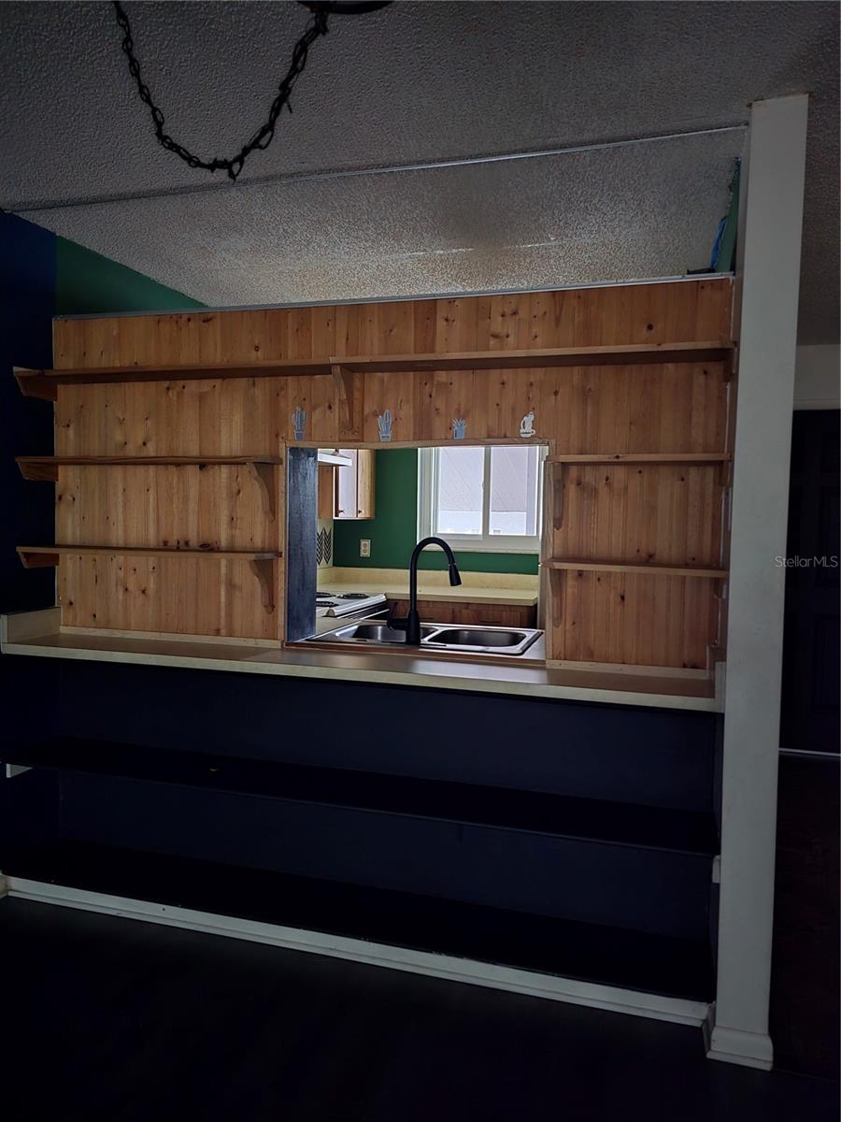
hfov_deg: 58.9
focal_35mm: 23
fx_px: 745
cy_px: 561
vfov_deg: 73.9
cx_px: 420
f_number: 1.7
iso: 2500
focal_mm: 6.3
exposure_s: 1/15
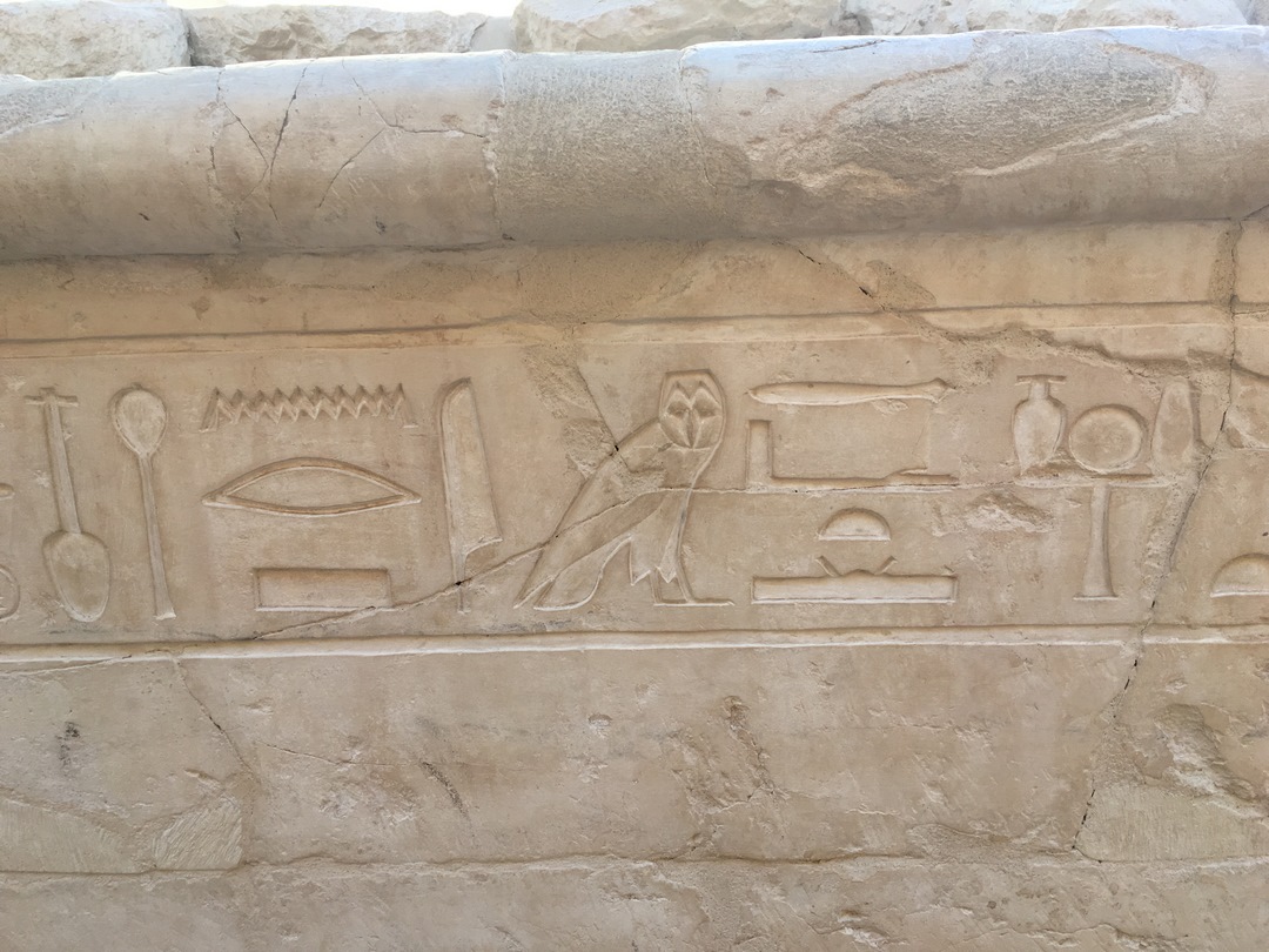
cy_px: 476
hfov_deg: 61.7
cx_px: 634
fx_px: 1063
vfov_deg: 48.2
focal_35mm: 29
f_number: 2.2
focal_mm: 4.15
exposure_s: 1/316
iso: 25
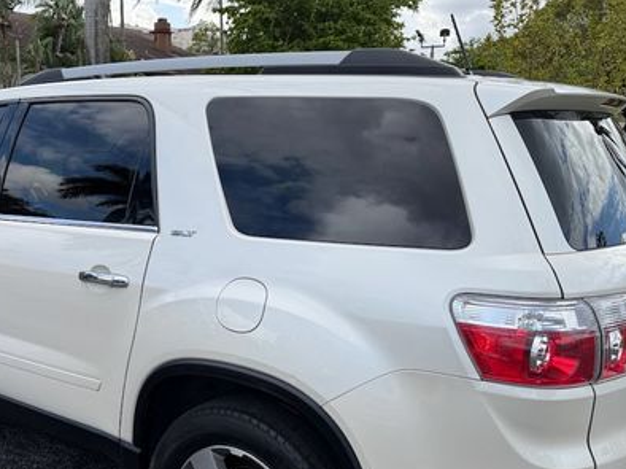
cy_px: 302
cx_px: 238
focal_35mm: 39
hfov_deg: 47.5
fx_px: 705
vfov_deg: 36.5
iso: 80
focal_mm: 6.76
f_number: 1.78
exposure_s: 1/2611
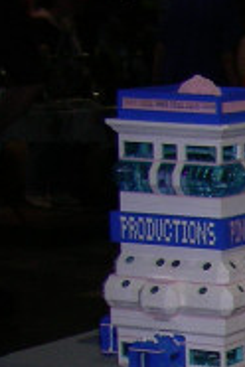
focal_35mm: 170
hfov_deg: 7.1
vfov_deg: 11.6
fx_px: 1735
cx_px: 784
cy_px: 537
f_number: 3.5
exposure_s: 1/60.1
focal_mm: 6.3
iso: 95
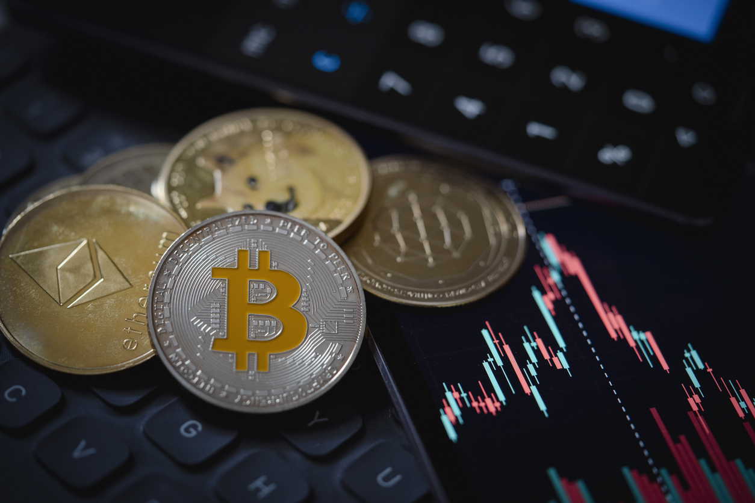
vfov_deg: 15.2
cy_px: 252
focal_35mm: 90
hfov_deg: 22.6
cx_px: 378
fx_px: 1887
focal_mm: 90
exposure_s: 1/50
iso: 400
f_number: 2.8
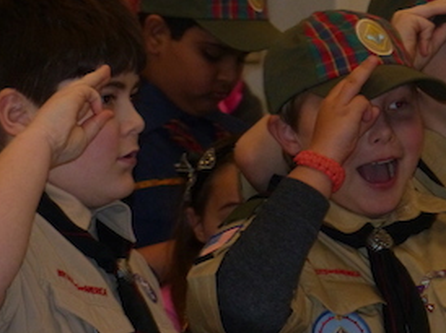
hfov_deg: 5.2
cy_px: 132
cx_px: 382
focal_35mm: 380
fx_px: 4892
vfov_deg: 3.9
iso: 400
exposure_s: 1/80
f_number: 2.8
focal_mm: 35.1
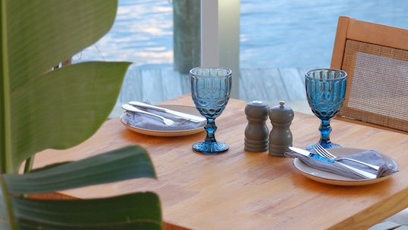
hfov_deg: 15.8
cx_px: 249
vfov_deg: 8.9
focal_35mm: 136
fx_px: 1472
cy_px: 26
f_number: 4.2
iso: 800
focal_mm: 38.5
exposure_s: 1/56
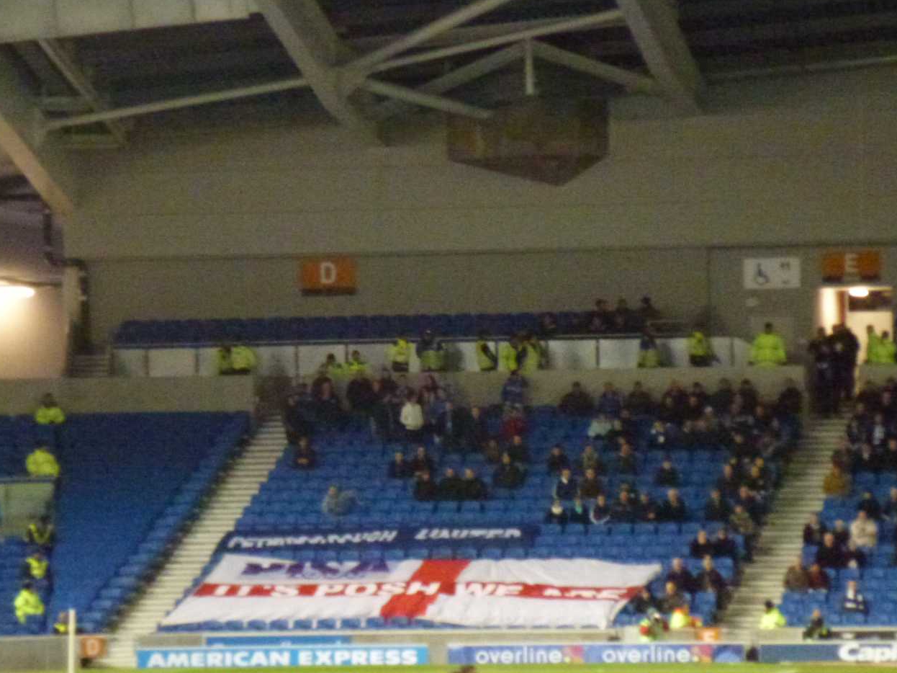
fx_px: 6555
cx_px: 418
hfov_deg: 7.8
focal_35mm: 253
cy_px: 380
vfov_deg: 5.9
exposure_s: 1/40
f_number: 5.5
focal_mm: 35.2
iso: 1600
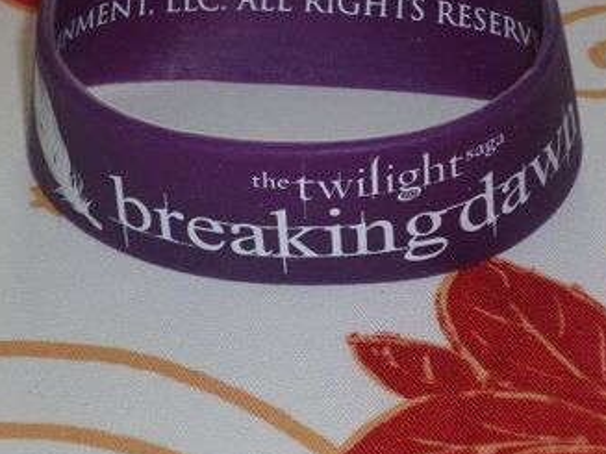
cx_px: 278
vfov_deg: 10.7
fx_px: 2415
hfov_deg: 14.3
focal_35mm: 138
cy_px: 222
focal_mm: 16.8
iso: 125
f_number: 5.4
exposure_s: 1/50
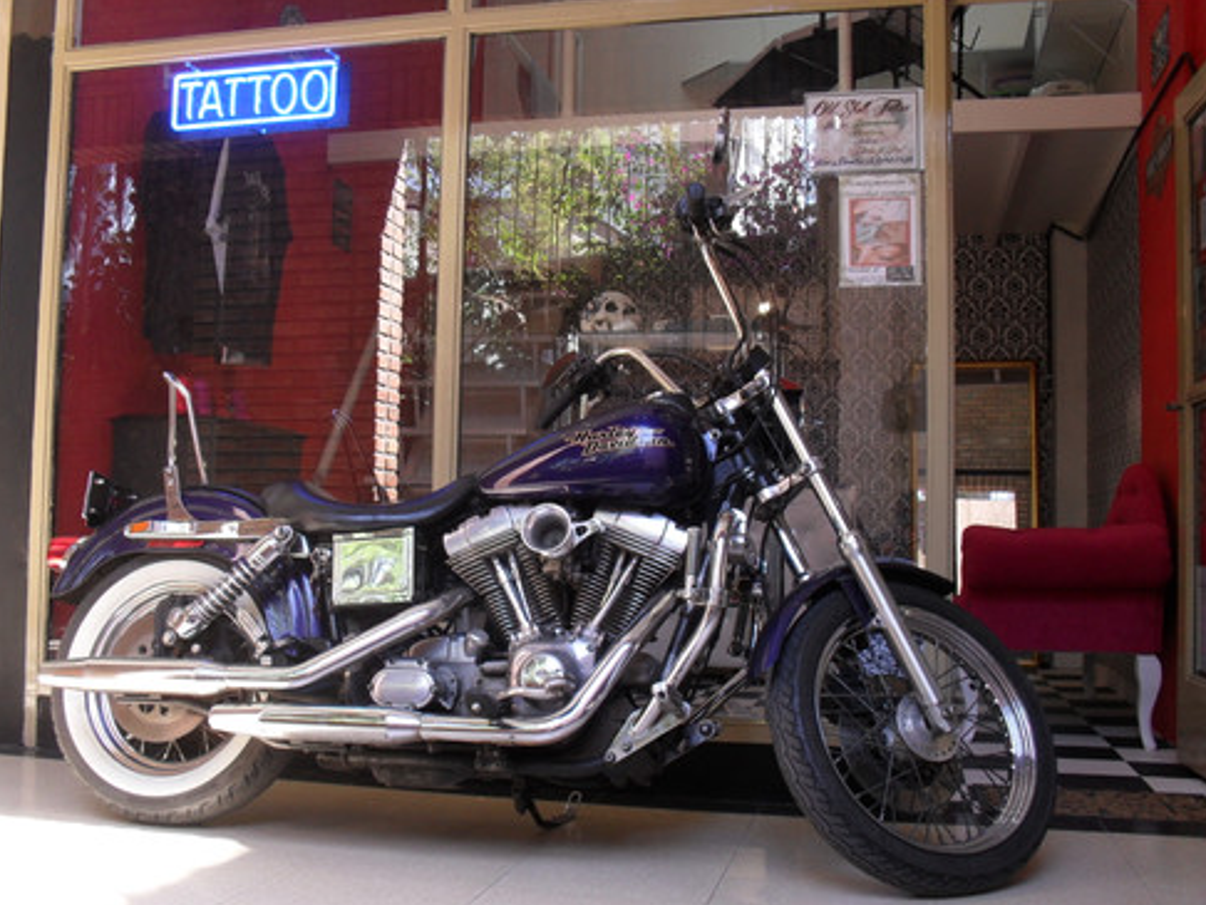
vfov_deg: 39.7
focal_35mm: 36
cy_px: 457
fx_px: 1255
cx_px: 596
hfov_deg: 51.3
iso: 120
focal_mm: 6.3
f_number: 3.2
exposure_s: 1/45
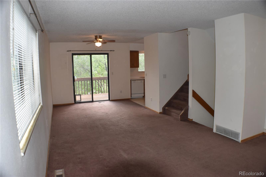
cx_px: 133
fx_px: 244
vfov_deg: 40.0
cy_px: 88
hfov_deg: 57.2
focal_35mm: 33
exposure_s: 1/125
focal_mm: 22
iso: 720
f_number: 5.6
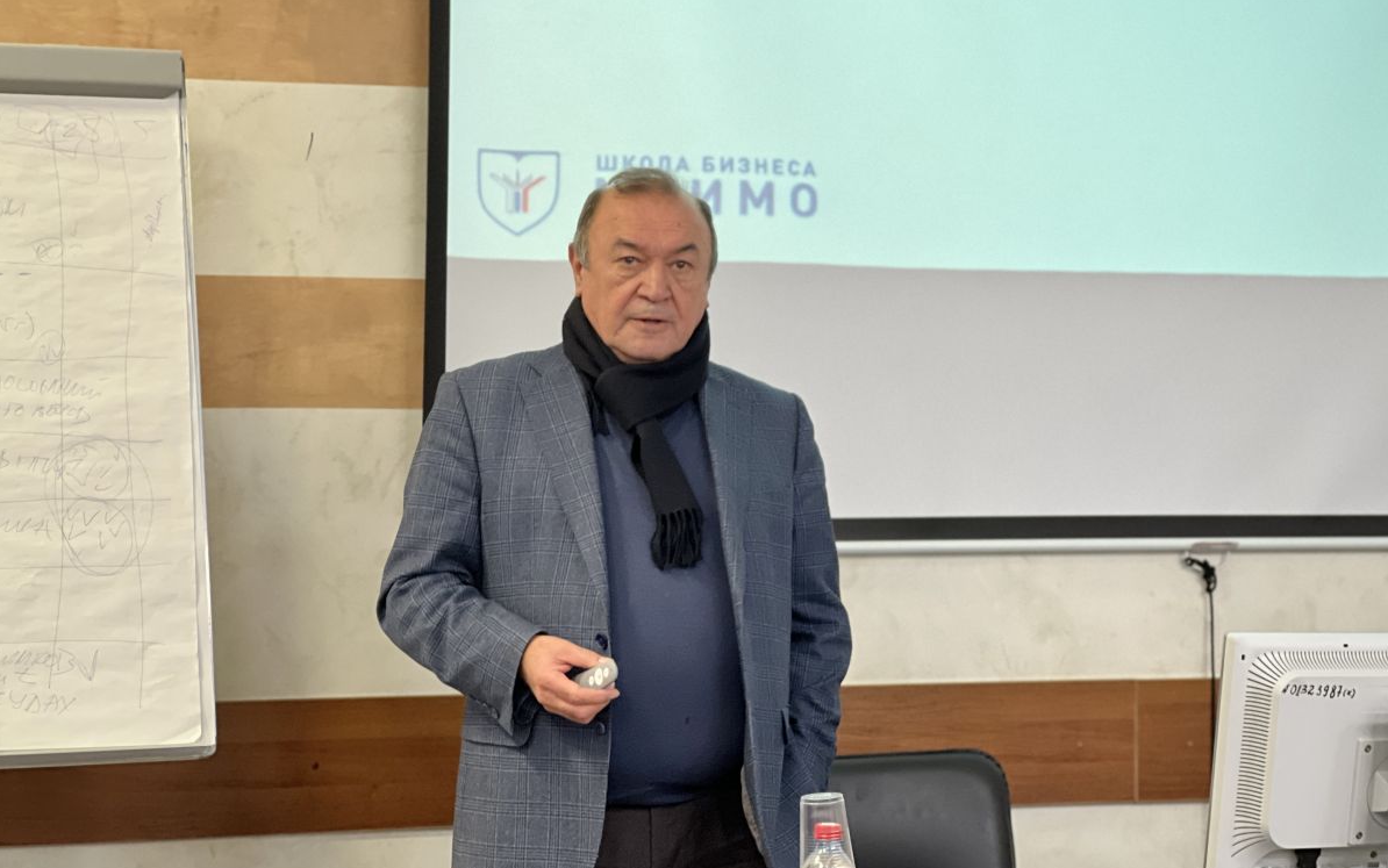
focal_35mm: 82
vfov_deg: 15.9
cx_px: 692
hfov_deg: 25.2
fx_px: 3103
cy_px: 386
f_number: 2.8
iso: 400
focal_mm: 9
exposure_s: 1/33
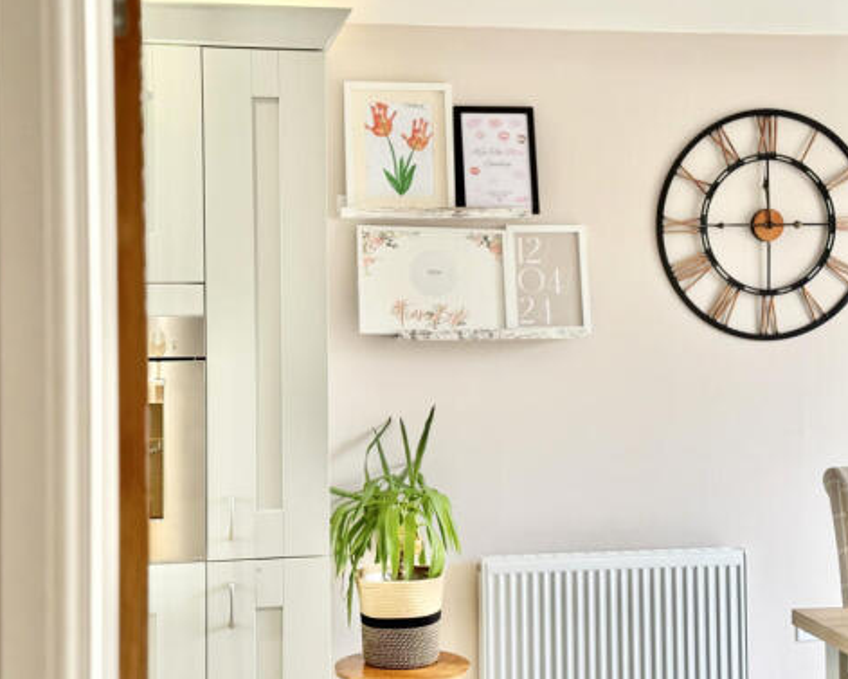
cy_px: 314
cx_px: 473
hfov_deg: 32.4
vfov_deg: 26.2
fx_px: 1456
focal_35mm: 58
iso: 64
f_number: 1.78
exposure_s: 1/128
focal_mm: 6.76
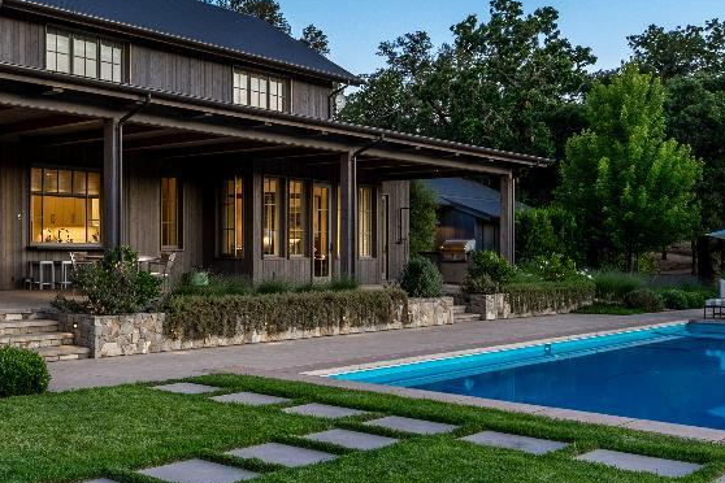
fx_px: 866
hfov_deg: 42.8
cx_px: 117
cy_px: 214
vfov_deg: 31.2
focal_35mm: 43
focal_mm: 16
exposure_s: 1/30
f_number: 11
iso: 100
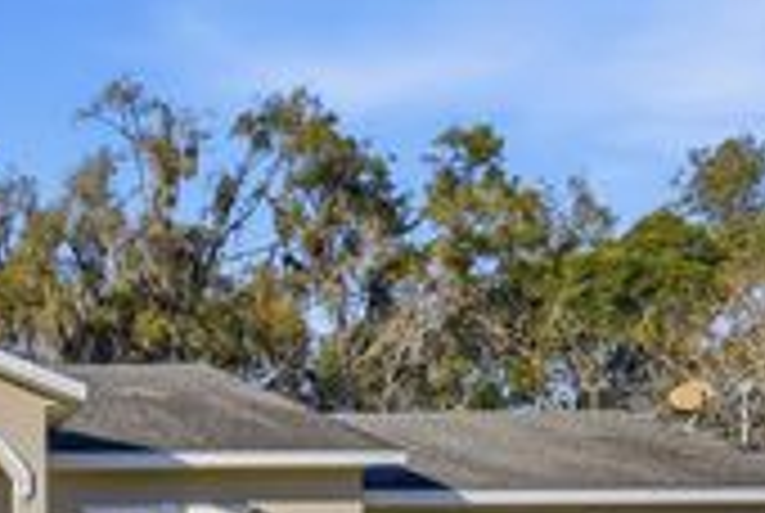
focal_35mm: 44
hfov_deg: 34.8
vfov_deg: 27.3
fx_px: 937
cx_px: -166
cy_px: 601
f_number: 7.1
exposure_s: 1/5000
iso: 100
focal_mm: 10
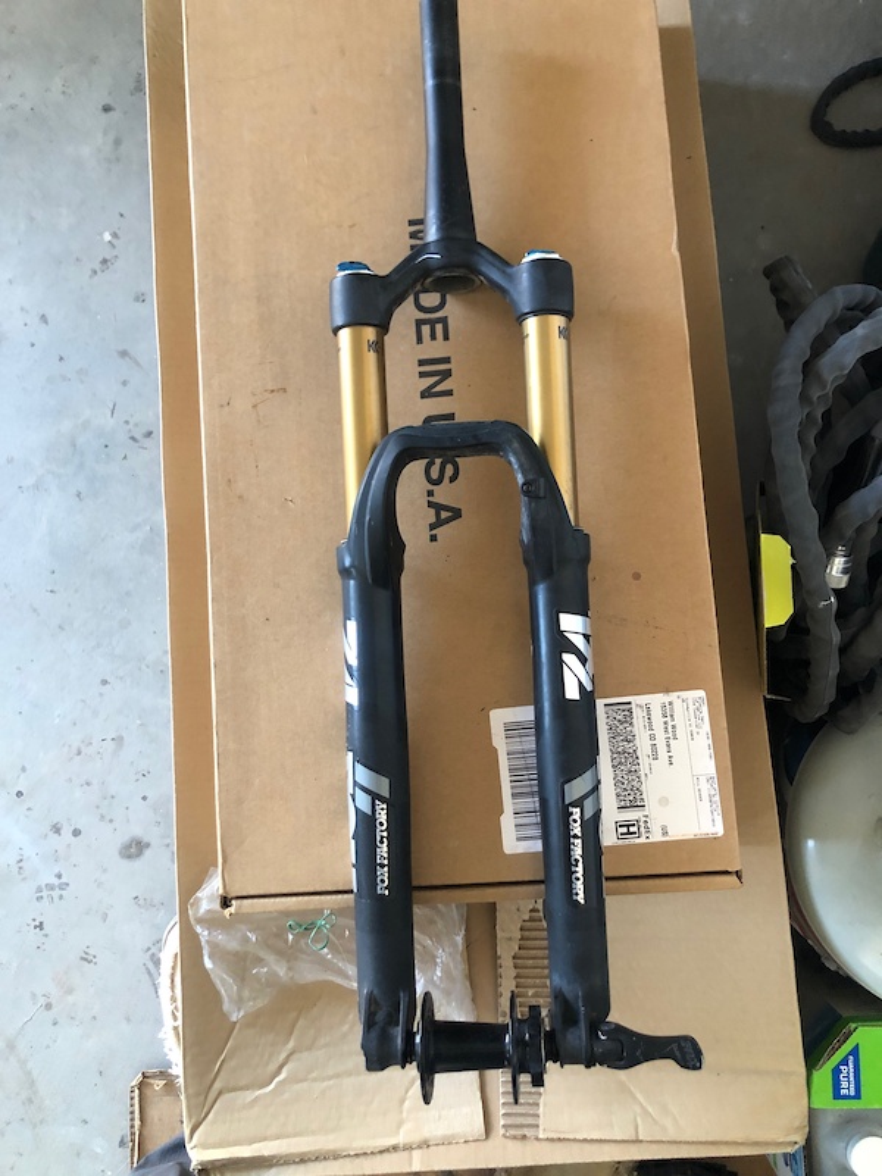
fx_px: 951
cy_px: 588
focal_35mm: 28
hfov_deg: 49.7
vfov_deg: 63.4
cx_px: 441
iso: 64
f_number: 1.8
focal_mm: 3.99
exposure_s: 1/15
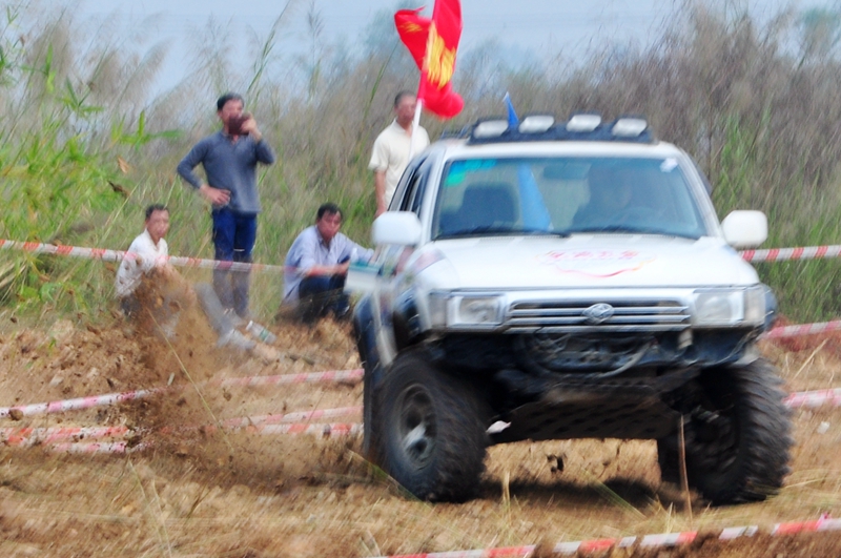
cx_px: 420
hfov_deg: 15.2
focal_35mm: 135
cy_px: 279
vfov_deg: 10.1
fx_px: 3149
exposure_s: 1/60
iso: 200
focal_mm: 90
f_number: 18
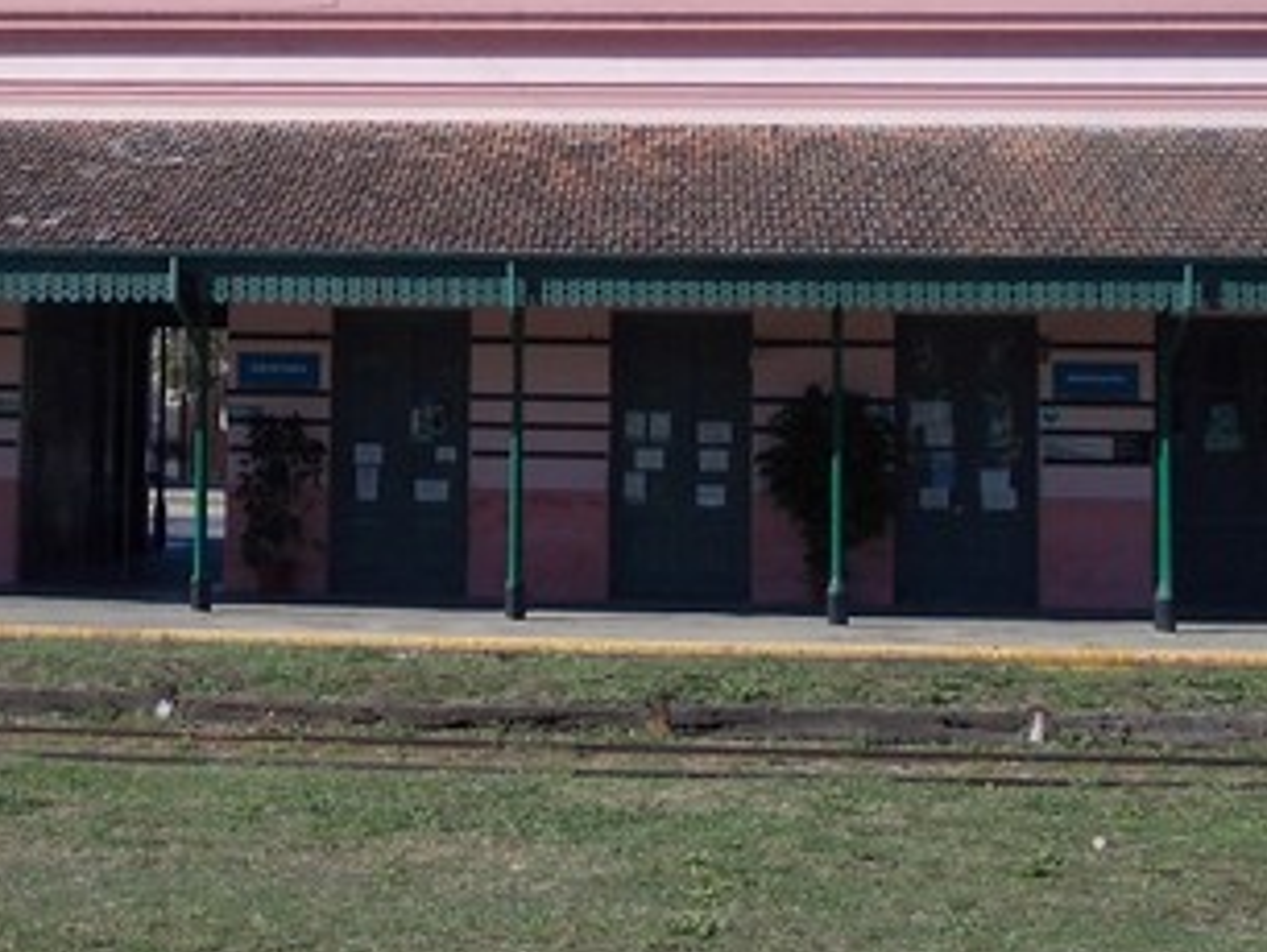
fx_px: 3480
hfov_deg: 20.4
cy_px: 137
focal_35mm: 95
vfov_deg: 15.4
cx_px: 236
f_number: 6.2
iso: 80
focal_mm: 5.3
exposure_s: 1/320
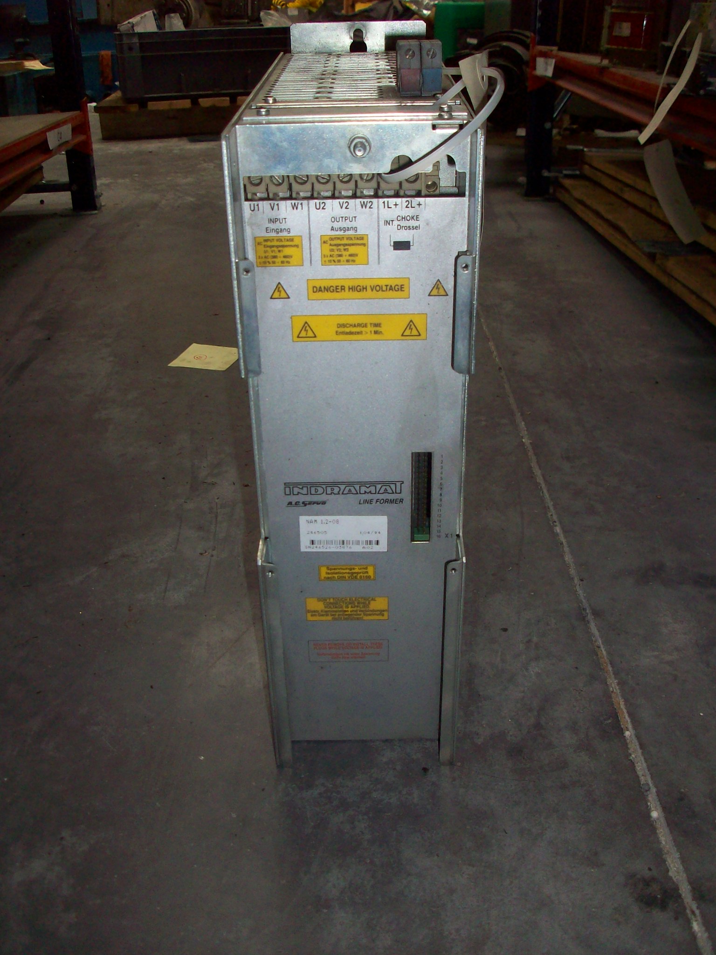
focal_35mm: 34
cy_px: 478
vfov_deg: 54.0
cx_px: 358
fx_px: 938
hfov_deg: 41.8
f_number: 2.8
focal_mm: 5.7
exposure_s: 1/60
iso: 160
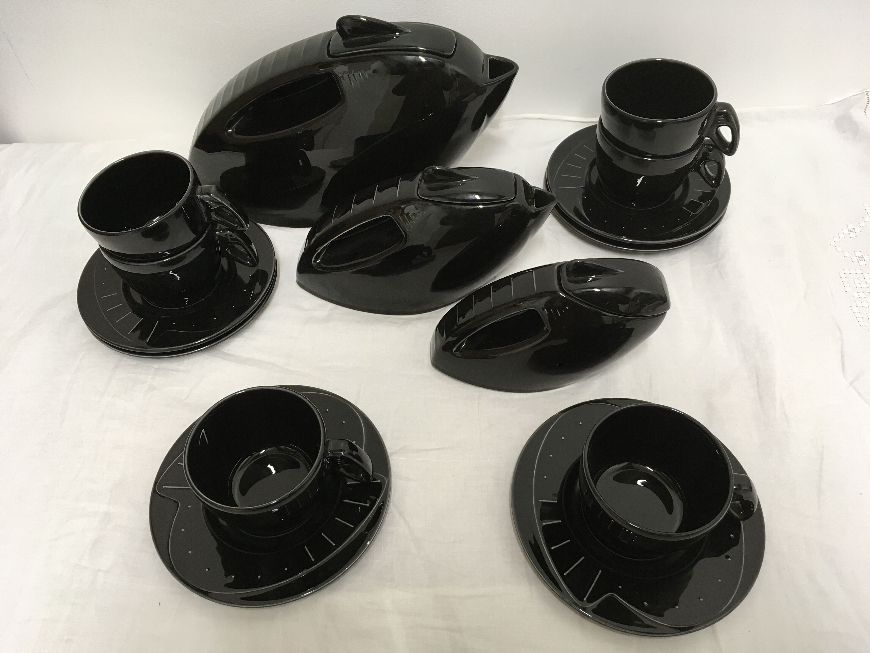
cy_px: 326
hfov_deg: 61.7
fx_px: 729
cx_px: 435
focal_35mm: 29
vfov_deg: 48.2
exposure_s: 1/33
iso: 100
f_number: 2.2
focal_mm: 4.15
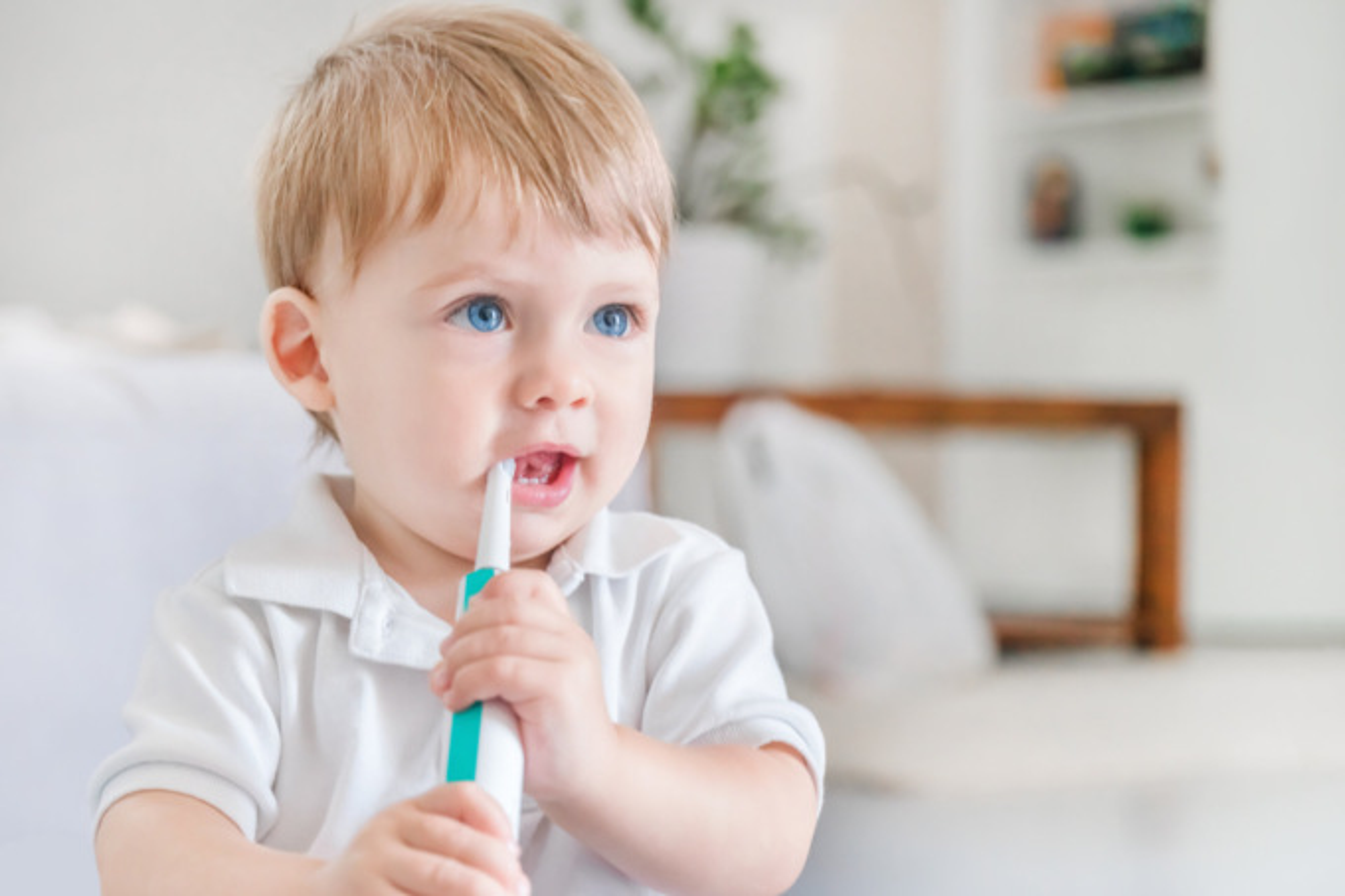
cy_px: 448
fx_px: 2764
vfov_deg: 18.4
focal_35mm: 74
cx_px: 672
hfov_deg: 27.4
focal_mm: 74
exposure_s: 1/80
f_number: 4
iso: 1600
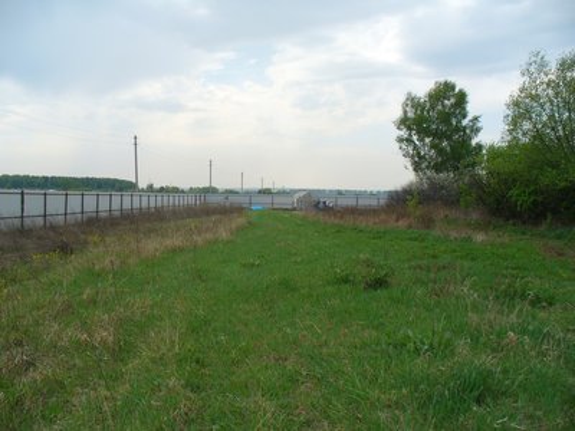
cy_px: 216
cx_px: 288
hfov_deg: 50.1
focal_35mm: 37
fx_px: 615
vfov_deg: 38.7
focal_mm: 6.1
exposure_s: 1/250
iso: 80
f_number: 5.6
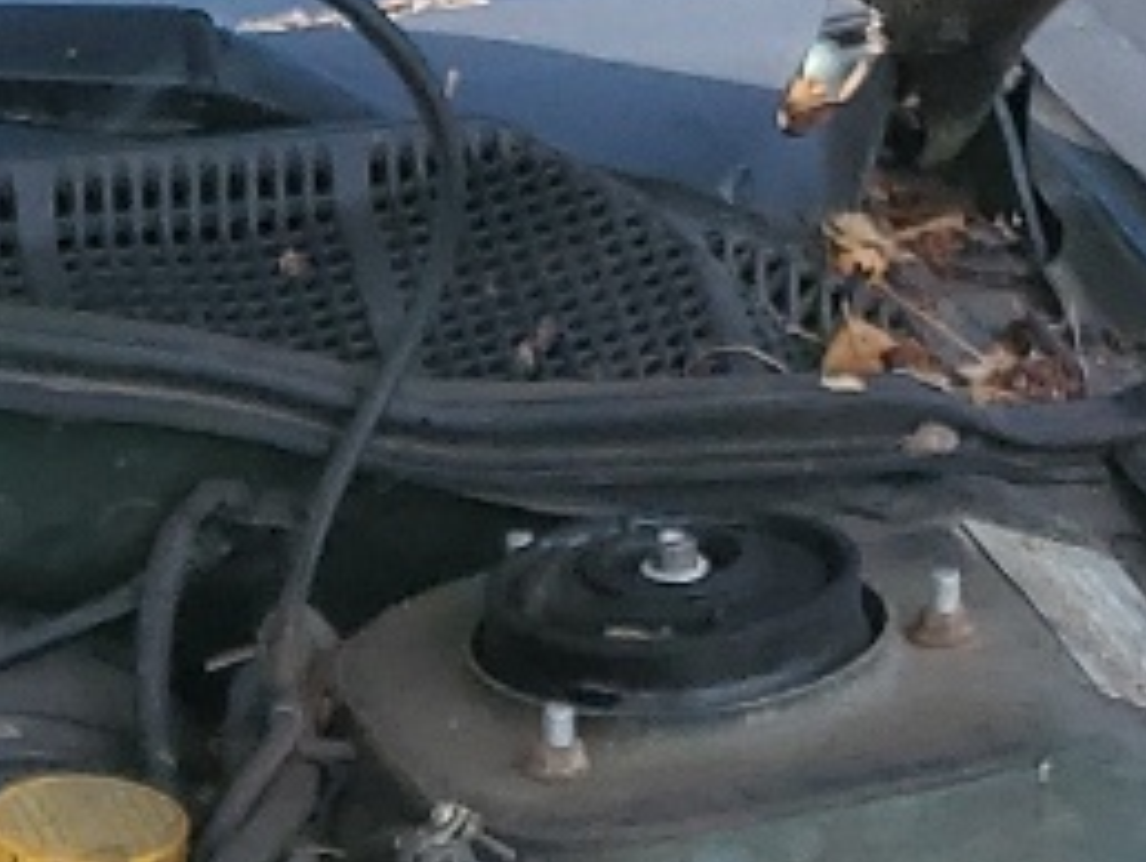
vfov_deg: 8.4
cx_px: -1235
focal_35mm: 161
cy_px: 2066
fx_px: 5335
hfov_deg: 11.0
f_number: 1.5
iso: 50
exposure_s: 1/1429
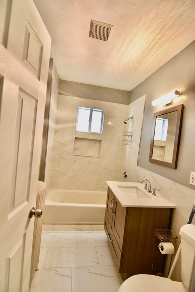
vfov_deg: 92.4
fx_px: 140
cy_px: 146
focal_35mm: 17
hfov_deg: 69.7
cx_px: 98
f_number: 4.5
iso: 800
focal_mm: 11.5
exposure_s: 1/80
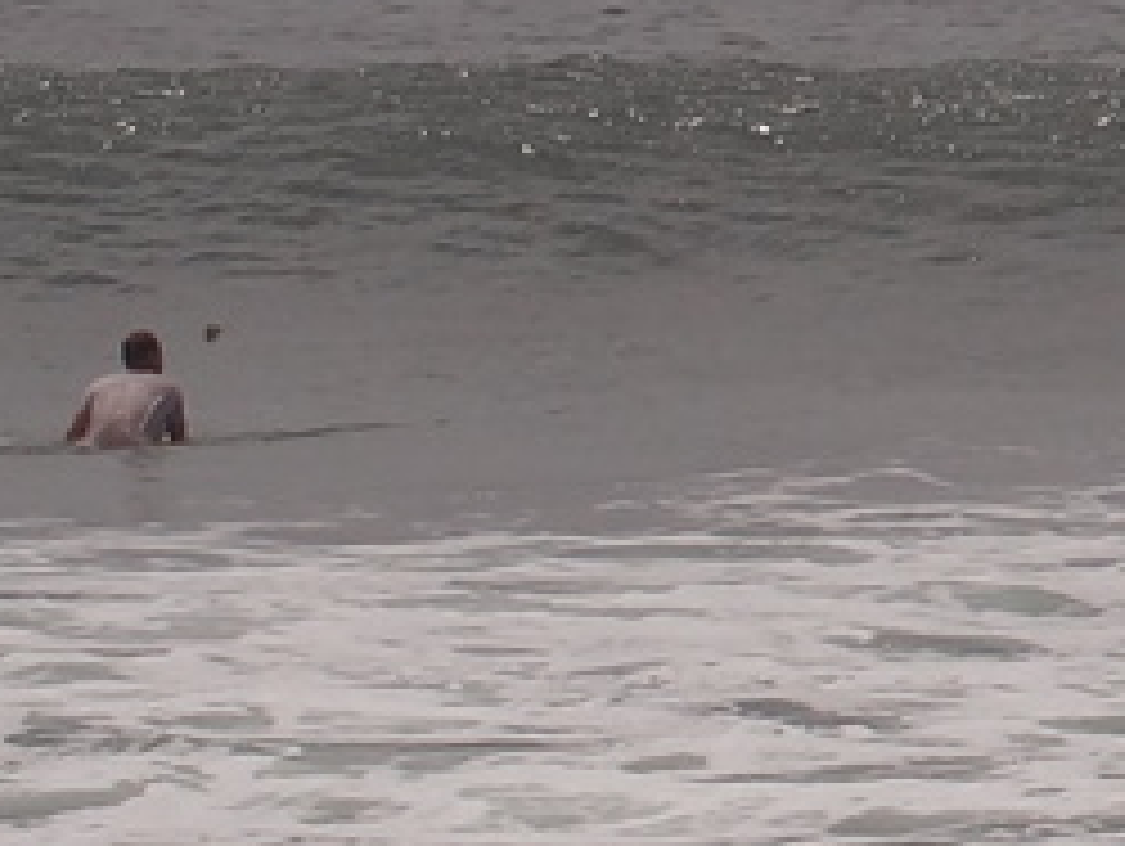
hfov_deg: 3.0
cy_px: -218
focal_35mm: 645
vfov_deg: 2.3
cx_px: 2912
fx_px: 20982
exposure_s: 1/400
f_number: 7.1
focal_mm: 70
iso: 400
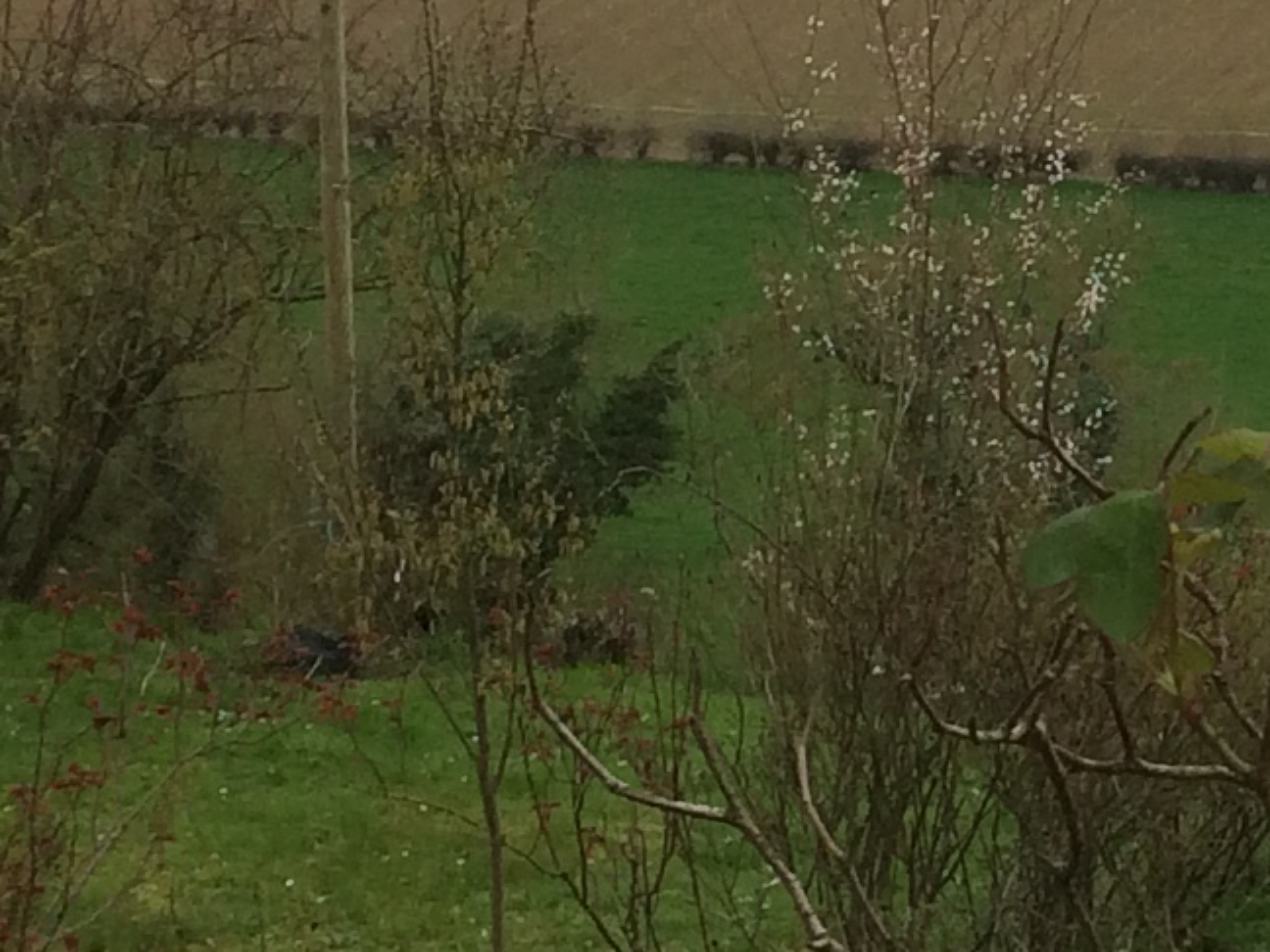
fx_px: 5356
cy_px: 194
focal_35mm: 146
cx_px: 1603
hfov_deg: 13.1
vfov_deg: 10.1
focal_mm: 4.15
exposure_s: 1/612
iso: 32
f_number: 2.2
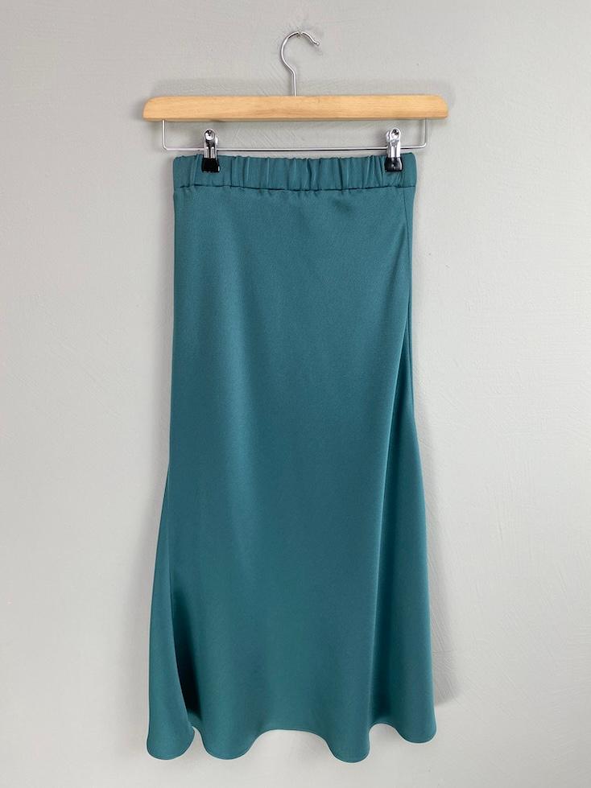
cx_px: 296
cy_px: 394
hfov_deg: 53.1
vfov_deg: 67.3
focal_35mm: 26
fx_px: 592
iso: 80
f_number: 1.8
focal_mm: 4.25
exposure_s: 1/100
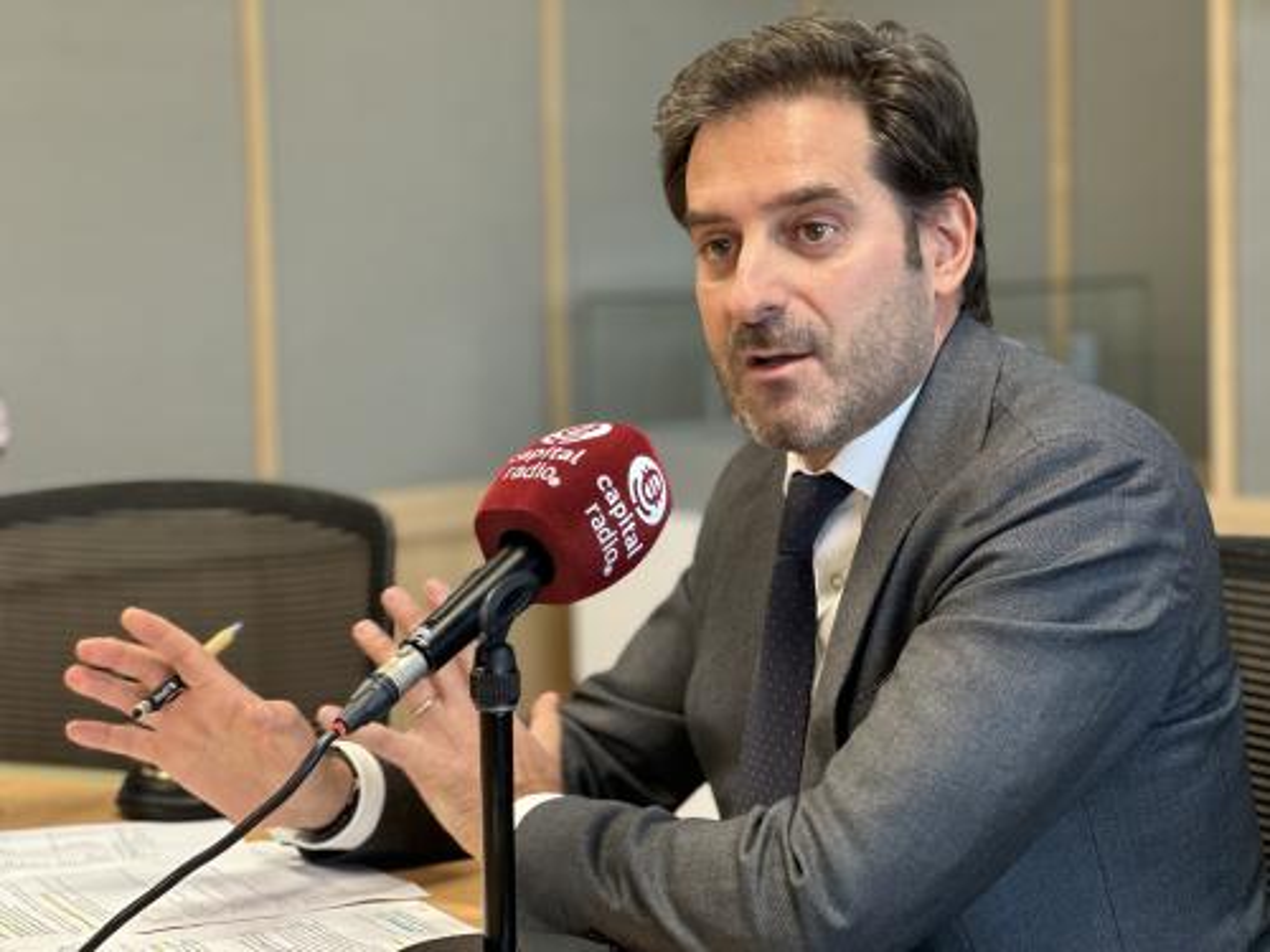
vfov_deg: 19.1
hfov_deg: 25.3
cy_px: 476
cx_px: 635
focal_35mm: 77
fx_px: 2825
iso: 125
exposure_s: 1/33
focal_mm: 9
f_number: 2.8
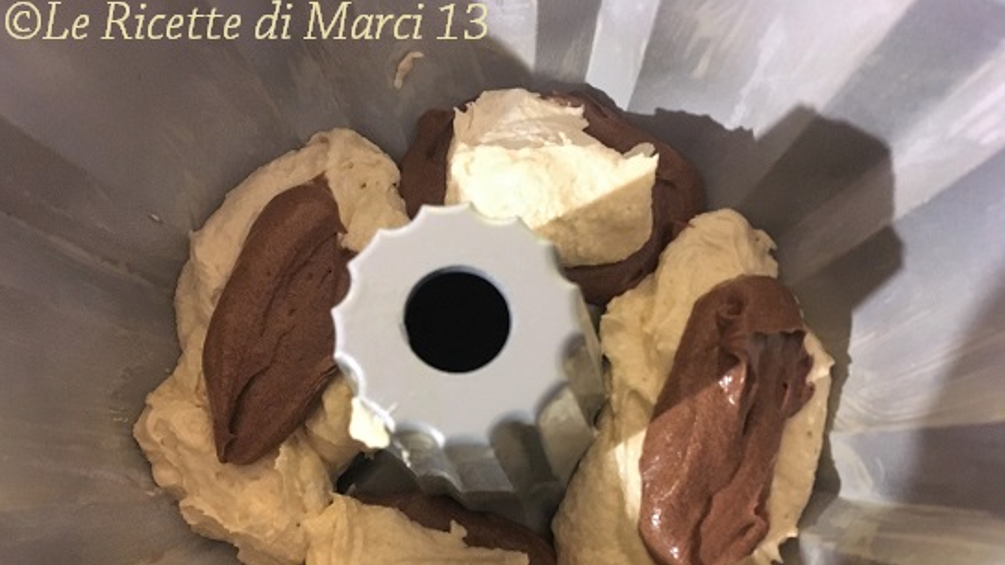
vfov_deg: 36.3
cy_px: 374
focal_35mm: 32
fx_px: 852
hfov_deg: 61.0
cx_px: 500
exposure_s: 1/17
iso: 320
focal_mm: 4.15
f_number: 2.2
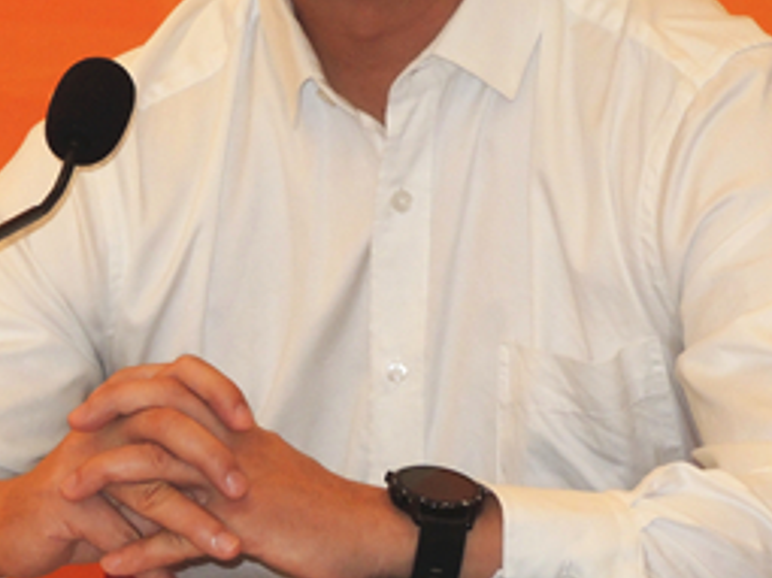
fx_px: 9184
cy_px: -12
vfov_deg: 3.6
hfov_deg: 4.8
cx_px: 64
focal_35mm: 412
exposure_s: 1/125
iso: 450
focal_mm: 37.4
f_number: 4
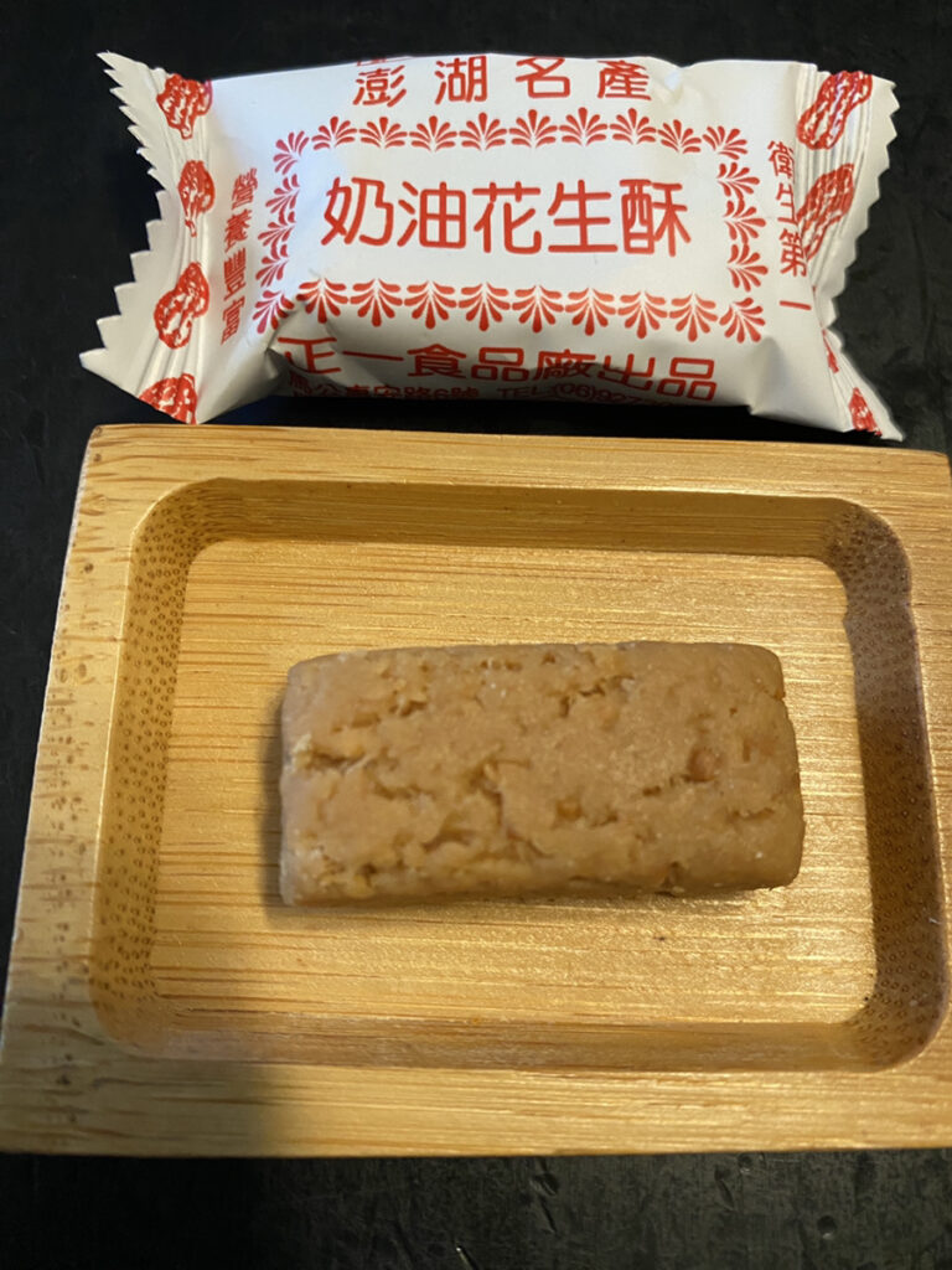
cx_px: 476
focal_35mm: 25
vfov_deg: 69.4
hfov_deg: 54.9
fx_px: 917
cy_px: 635
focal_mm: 4.25
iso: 320
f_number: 1.8
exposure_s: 1/60
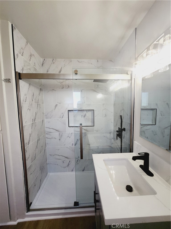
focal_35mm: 13
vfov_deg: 106.2
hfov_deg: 89.9
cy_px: 114
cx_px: 86
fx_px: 86
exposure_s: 1/60
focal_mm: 1.74
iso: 125
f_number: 2.2
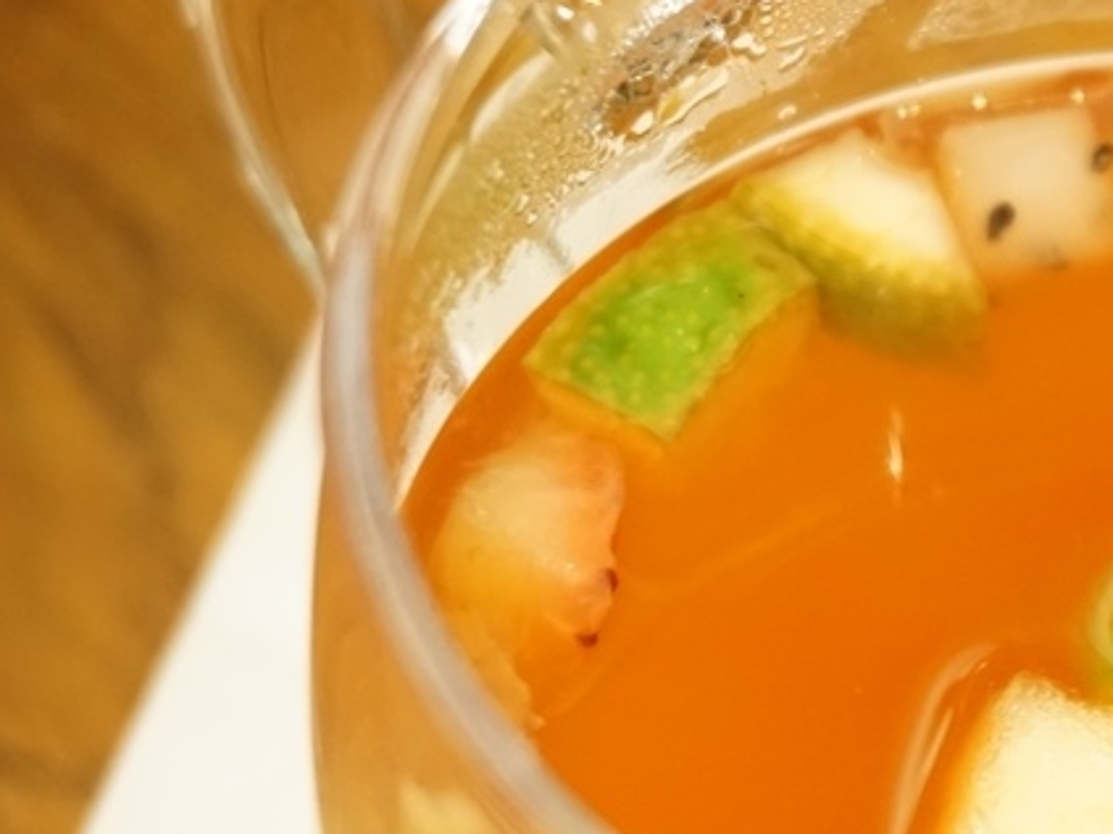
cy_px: 543
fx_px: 4377
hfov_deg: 14.1
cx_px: 1339
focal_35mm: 136
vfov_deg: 10.9
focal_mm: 39
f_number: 5.6
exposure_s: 1/60
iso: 1600
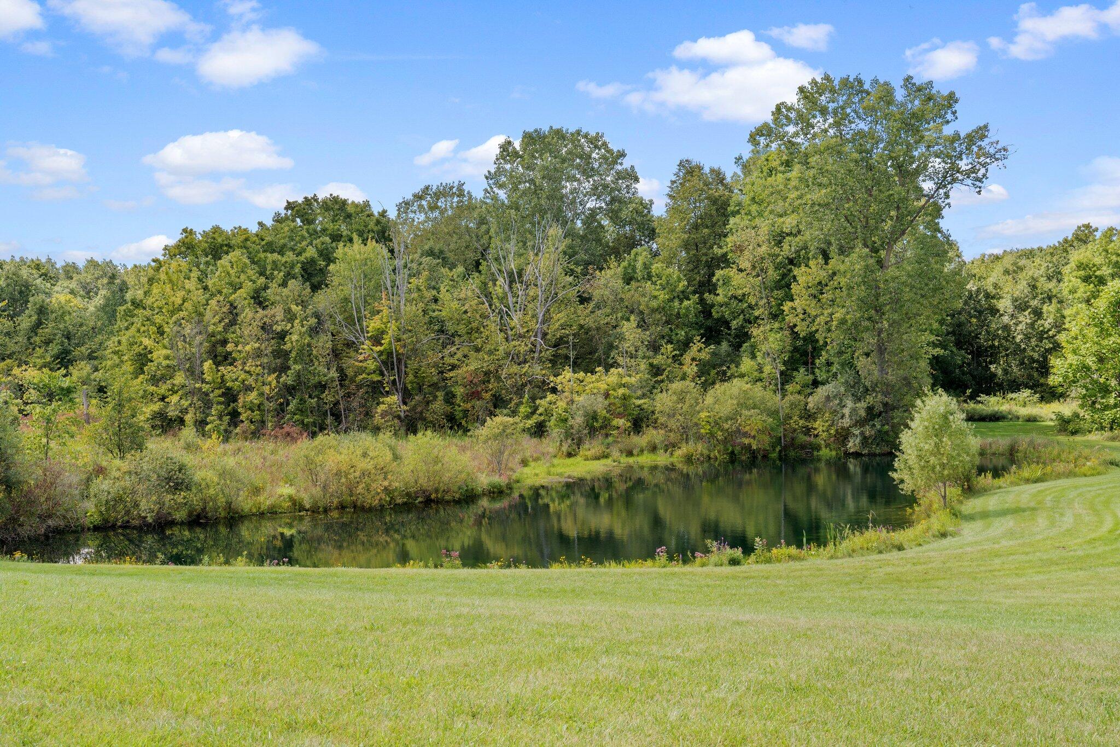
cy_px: 374
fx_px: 1120
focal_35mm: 36
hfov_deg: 53.1
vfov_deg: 36.9
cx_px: 560
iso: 64
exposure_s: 1/60
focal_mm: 36
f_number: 11
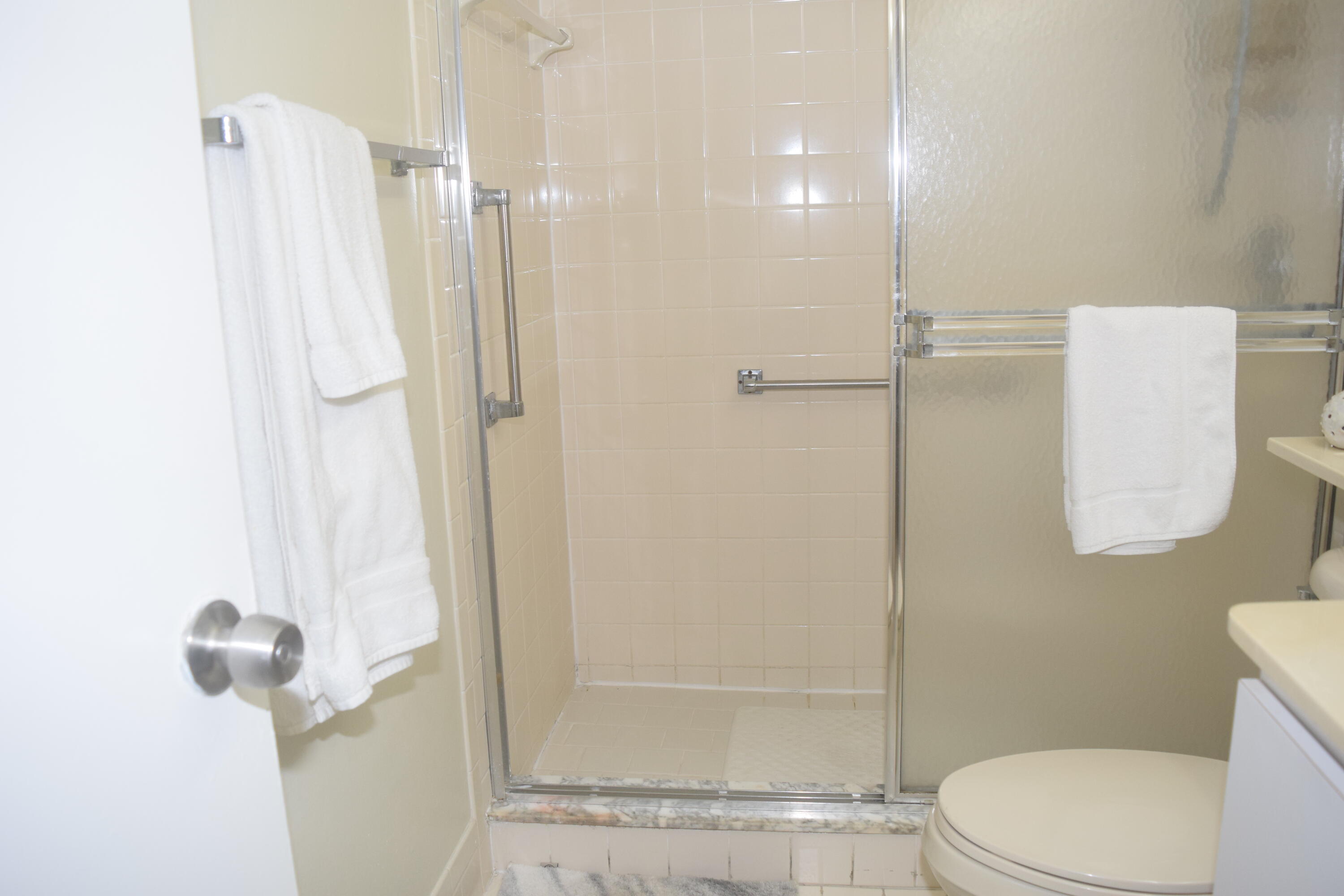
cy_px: 448
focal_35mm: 27
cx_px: 672
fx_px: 1008
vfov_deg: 47.9
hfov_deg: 67.4
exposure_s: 1/125
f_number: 5.6
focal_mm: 18
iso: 640
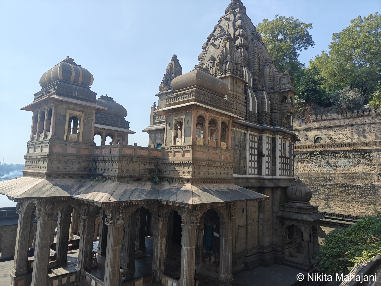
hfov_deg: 71.6
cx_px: 190
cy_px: 143
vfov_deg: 56.8
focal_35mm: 24
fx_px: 264
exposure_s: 1/4535
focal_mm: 5.59
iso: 64
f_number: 1.8
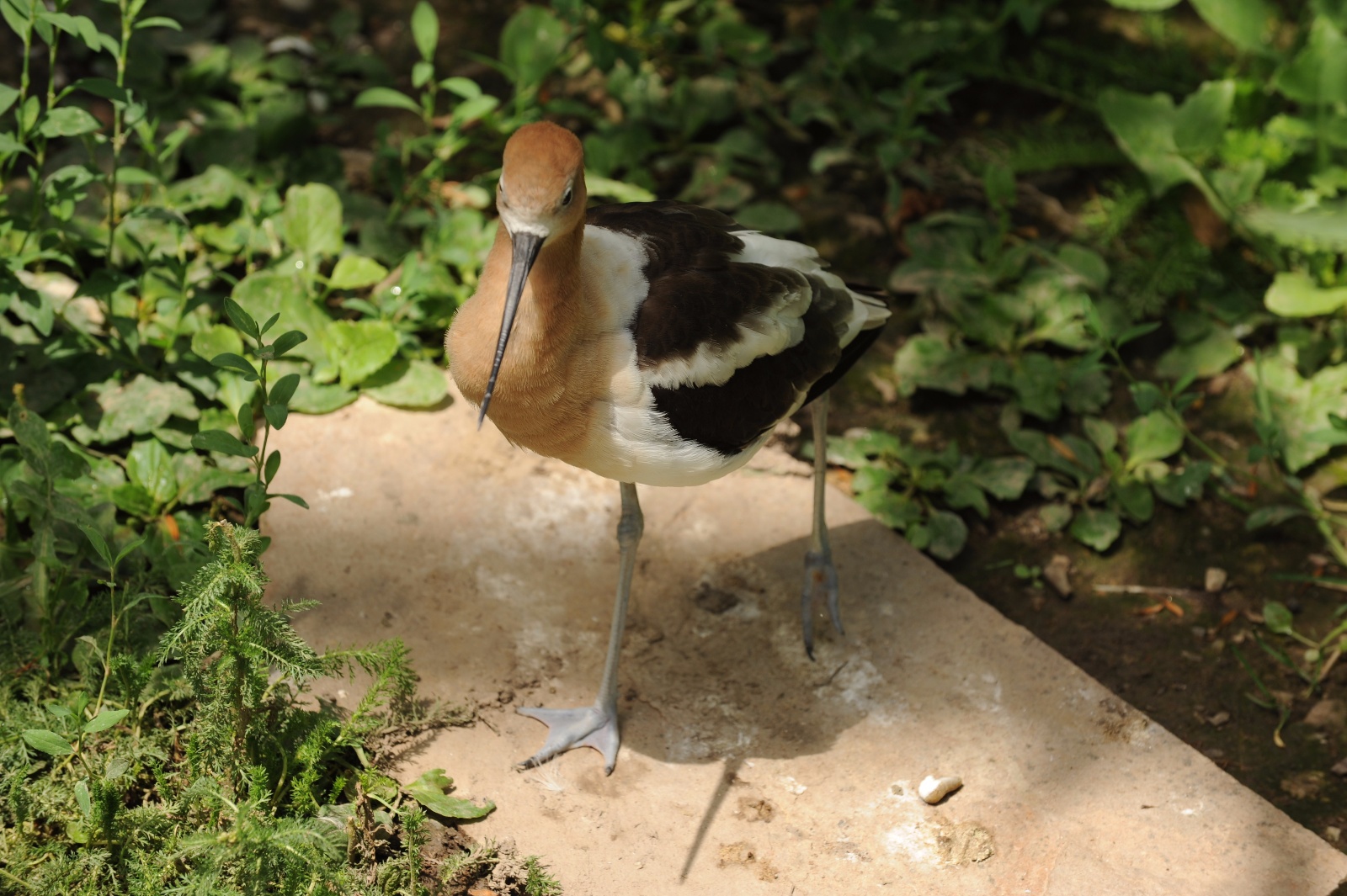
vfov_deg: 6.9
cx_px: 674
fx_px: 7479
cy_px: 448
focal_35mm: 200
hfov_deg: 10.3
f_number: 8
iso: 200
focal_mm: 200
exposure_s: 1/250
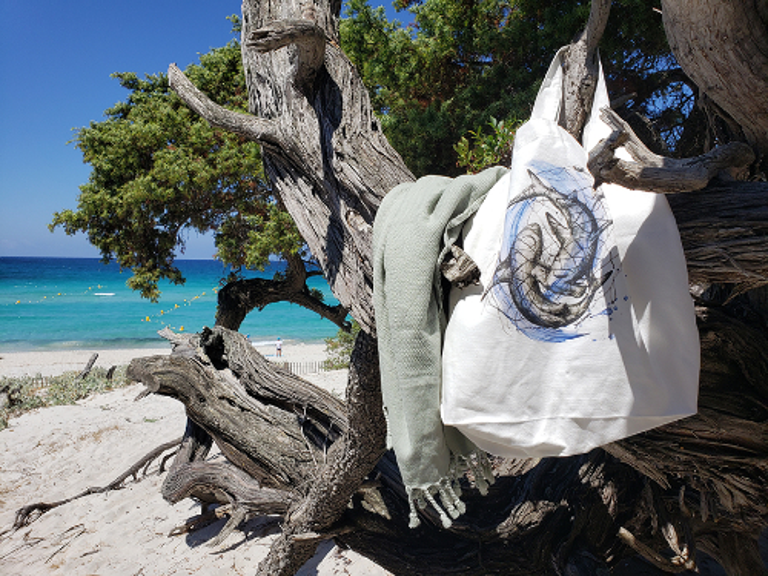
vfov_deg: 53.1
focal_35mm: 26
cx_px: 384
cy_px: 288
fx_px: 577
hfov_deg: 67.3
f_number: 2.4
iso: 50
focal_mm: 4.3
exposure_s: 1/2240
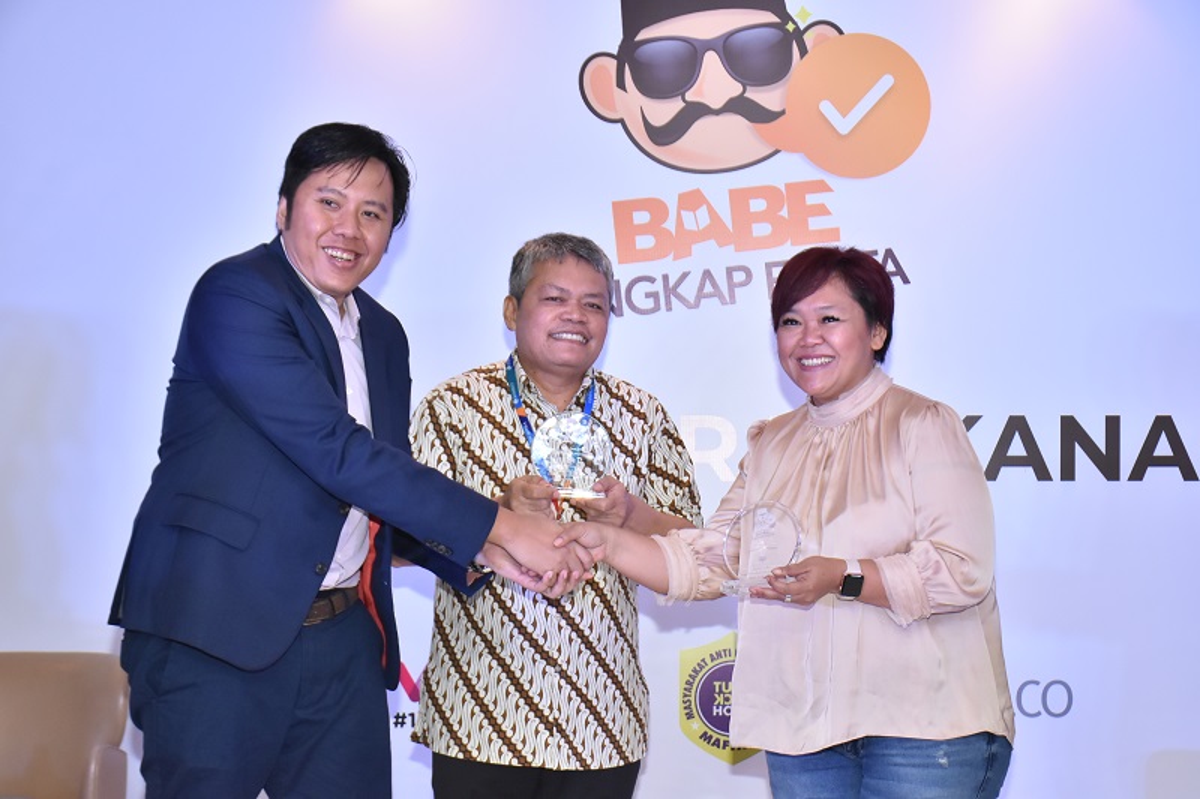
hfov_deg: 27.0
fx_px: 2499
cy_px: 400
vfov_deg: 18.2
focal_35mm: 75
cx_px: 600
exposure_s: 1/250
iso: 1600
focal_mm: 50
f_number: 6.3
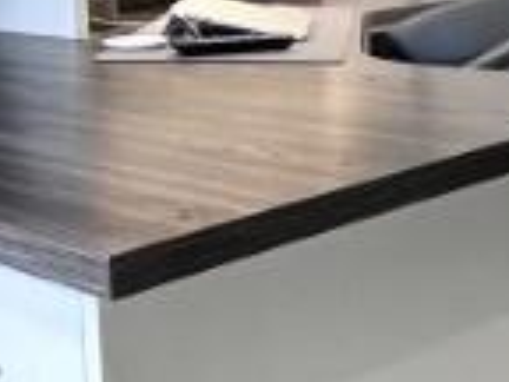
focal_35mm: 83
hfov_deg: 21.5
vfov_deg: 16.8
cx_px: -136
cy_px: -117
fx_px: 1220
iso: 200
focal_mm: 2.22
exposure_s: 1/50
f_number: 2.2
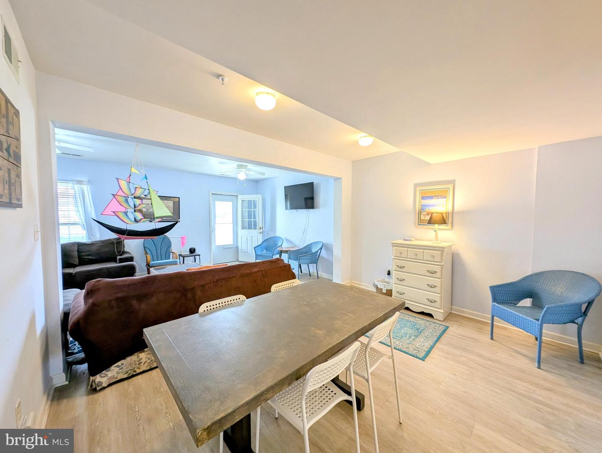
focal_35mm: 12
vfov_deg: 94.6
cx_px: 301
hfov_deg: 110.5
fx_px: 209
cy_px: 226
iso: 45
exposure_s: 1/28.7
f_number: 1.95
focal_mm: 2.23
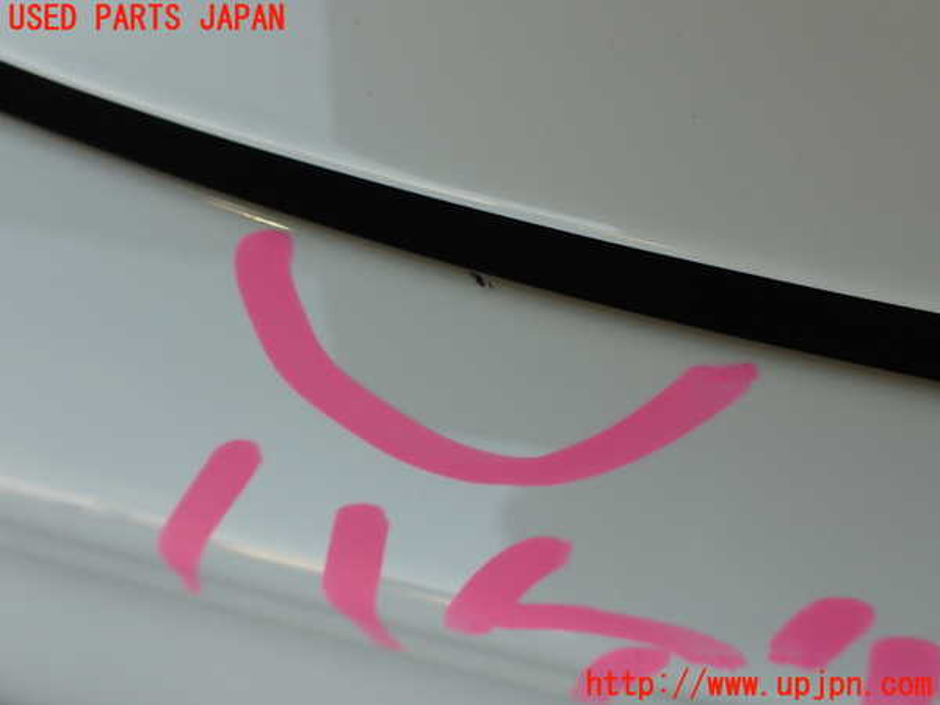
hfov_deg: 60.0
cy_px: 352
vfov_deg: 46.8
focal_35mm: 30
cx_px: 470
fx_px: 815
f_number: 3.2
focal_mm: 5.4
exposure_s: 1/160
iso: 100
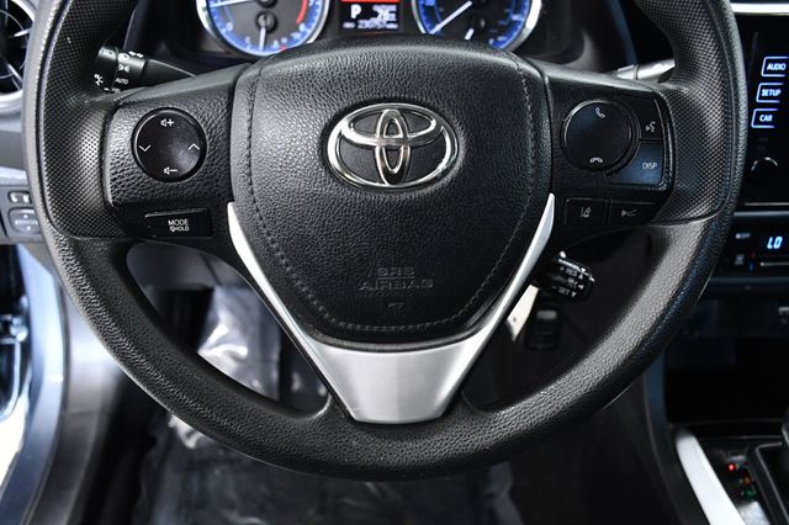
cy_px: 262
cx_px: 394
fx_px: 745
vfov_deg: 38.8
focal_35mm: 34
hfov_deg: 55.8
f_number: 5
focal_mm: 23
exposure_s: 1/100
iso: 2500
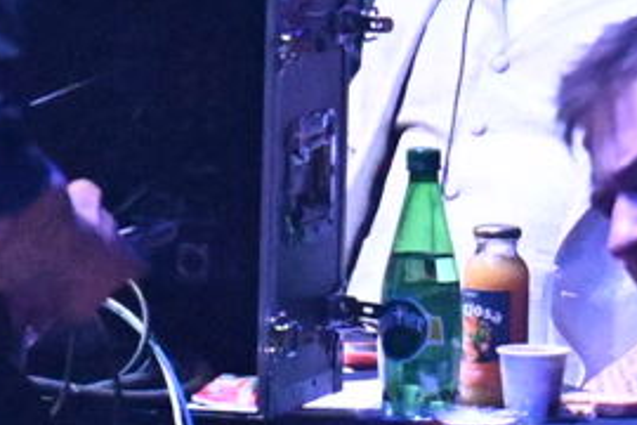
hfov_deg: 2.7
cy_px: 13
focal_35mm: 767
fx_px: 13571
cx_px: 625
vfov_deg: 1.8
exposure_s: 1/1250
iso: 10000
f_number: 2.8
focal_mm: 200
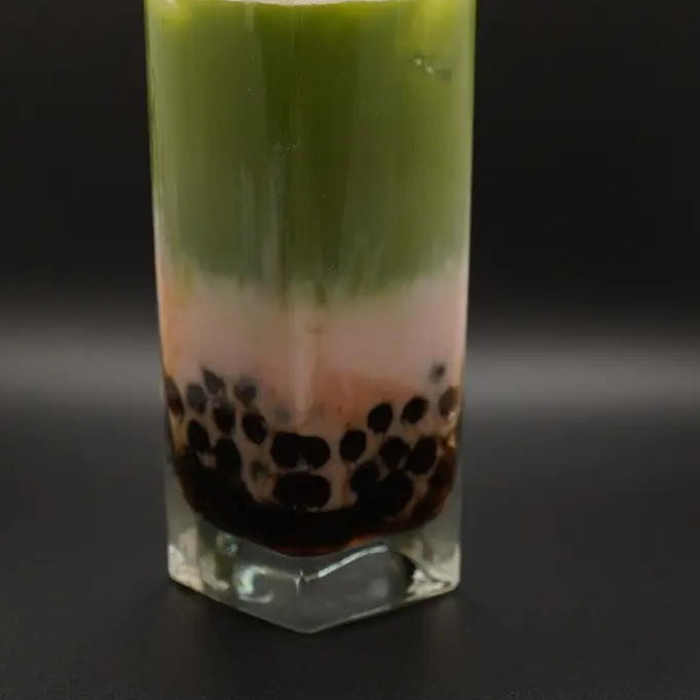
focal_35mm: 113
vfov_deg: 15.4
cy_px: 209
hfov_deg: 15.4
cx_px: 296
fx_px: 2585
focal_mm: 51
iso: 800
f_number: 4.5
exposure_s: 1/640
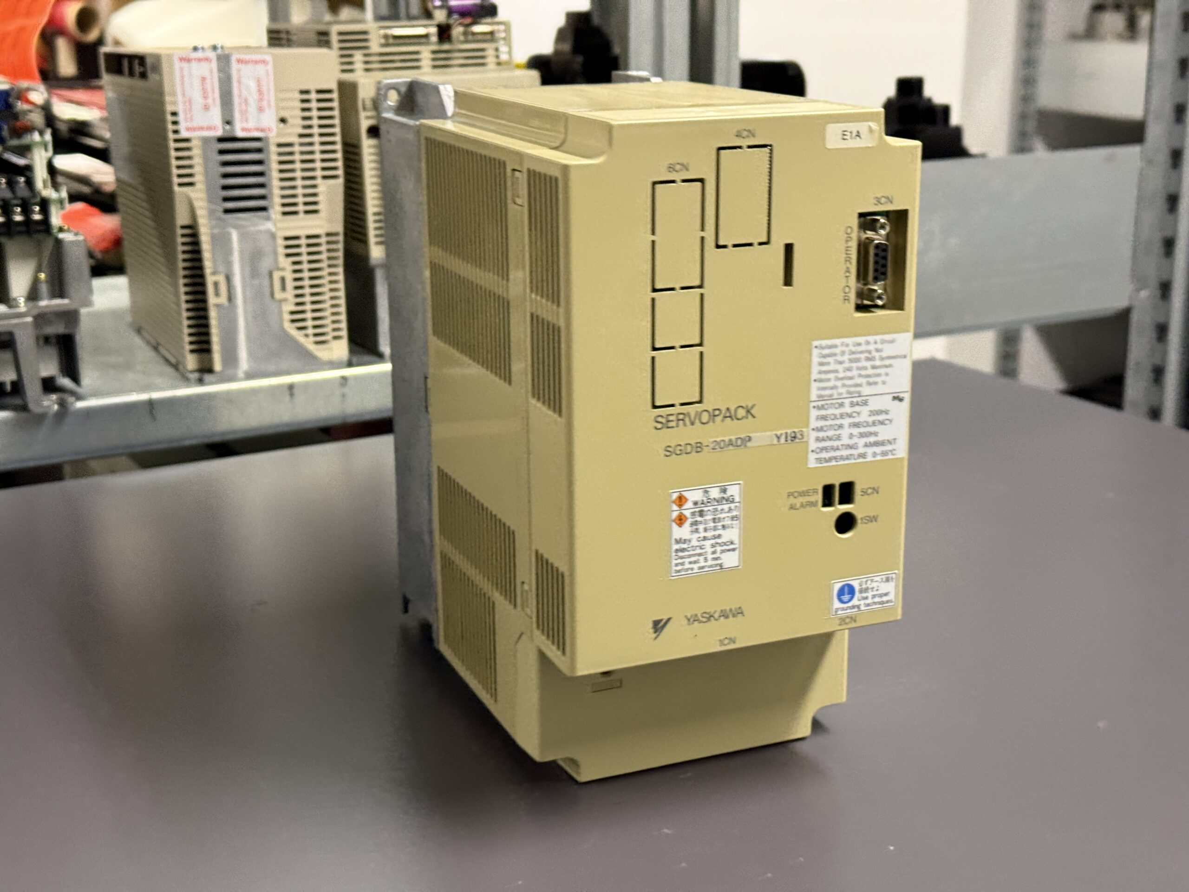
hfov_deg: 39.7
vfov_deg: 30.3
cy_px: 446
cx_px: 594
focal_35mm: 48
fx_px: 1649
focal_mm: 6.76
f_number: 1.78
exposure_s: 1/33
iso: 250
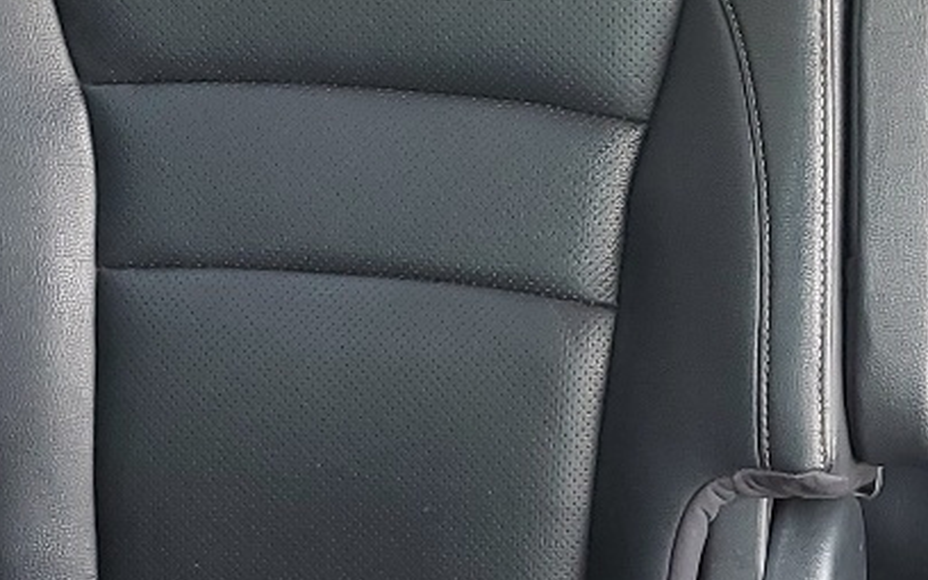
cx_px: 1039
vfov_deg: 12.1
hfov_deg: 18.5
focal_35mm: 108
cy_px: 393
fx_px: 2731
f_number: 1.5
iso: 57
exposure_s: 1/60.2
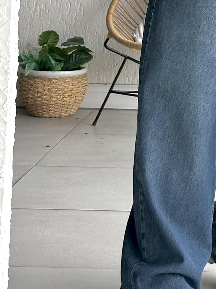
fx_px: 1182
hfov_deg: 10.2
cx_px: 306
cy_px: -72
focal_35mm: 142
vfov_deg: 13.5
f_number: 1.78
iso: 50
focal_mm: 6.86
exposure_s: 1/121
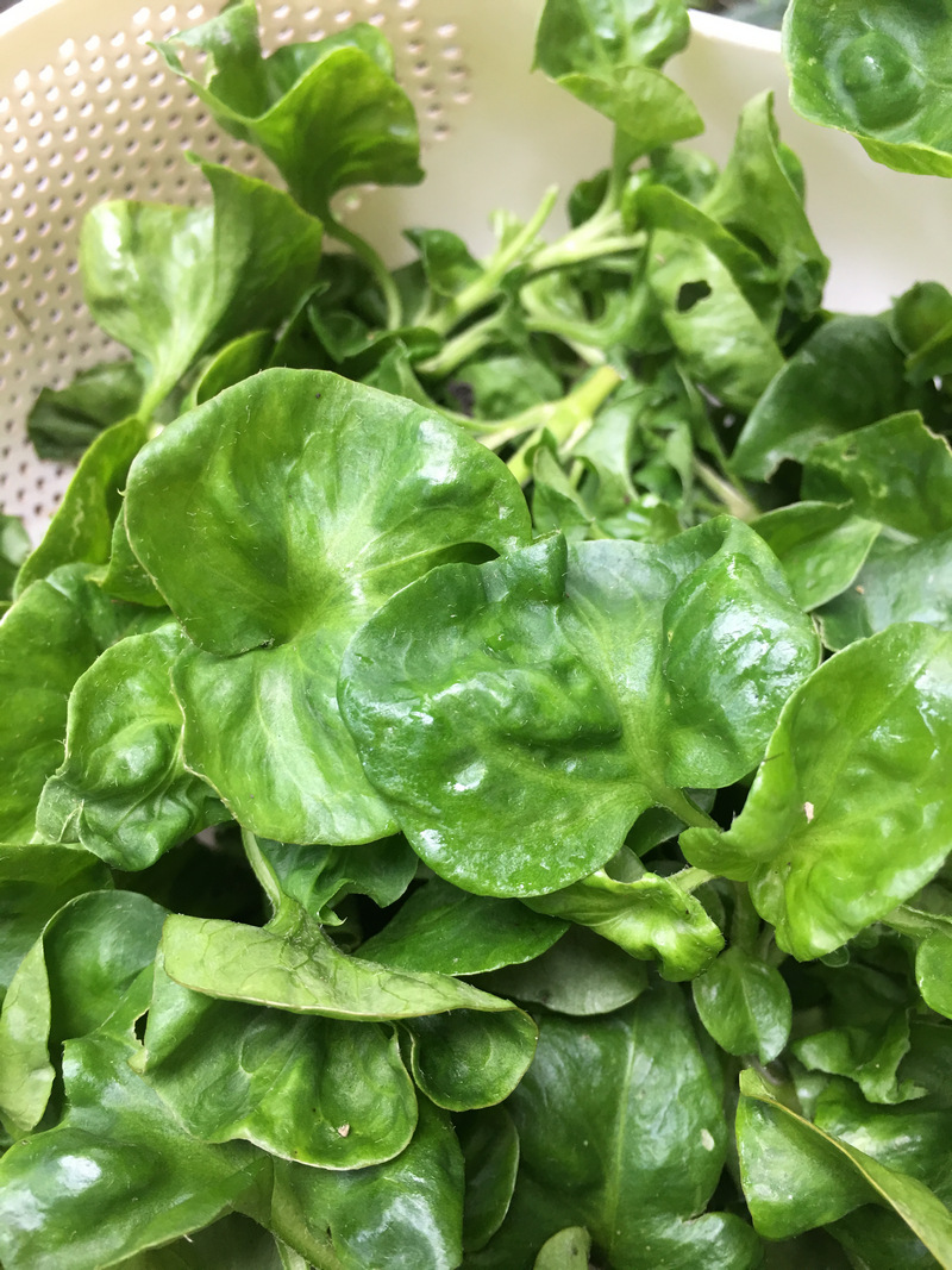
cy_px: 635
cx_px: 476
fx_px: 1064
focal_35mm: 29
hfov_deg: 48.2
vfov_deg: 61.7
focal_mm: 4.15
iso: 25
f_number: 2.2
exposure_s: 1/30
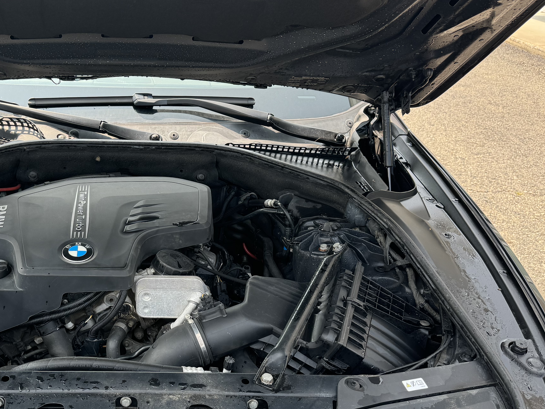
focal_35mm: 40
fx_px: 630
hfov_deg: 45.0
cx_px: 127
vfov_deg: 35.9
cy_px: 238
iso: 80
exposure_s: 1/531
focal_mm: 6.76
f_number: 1.78
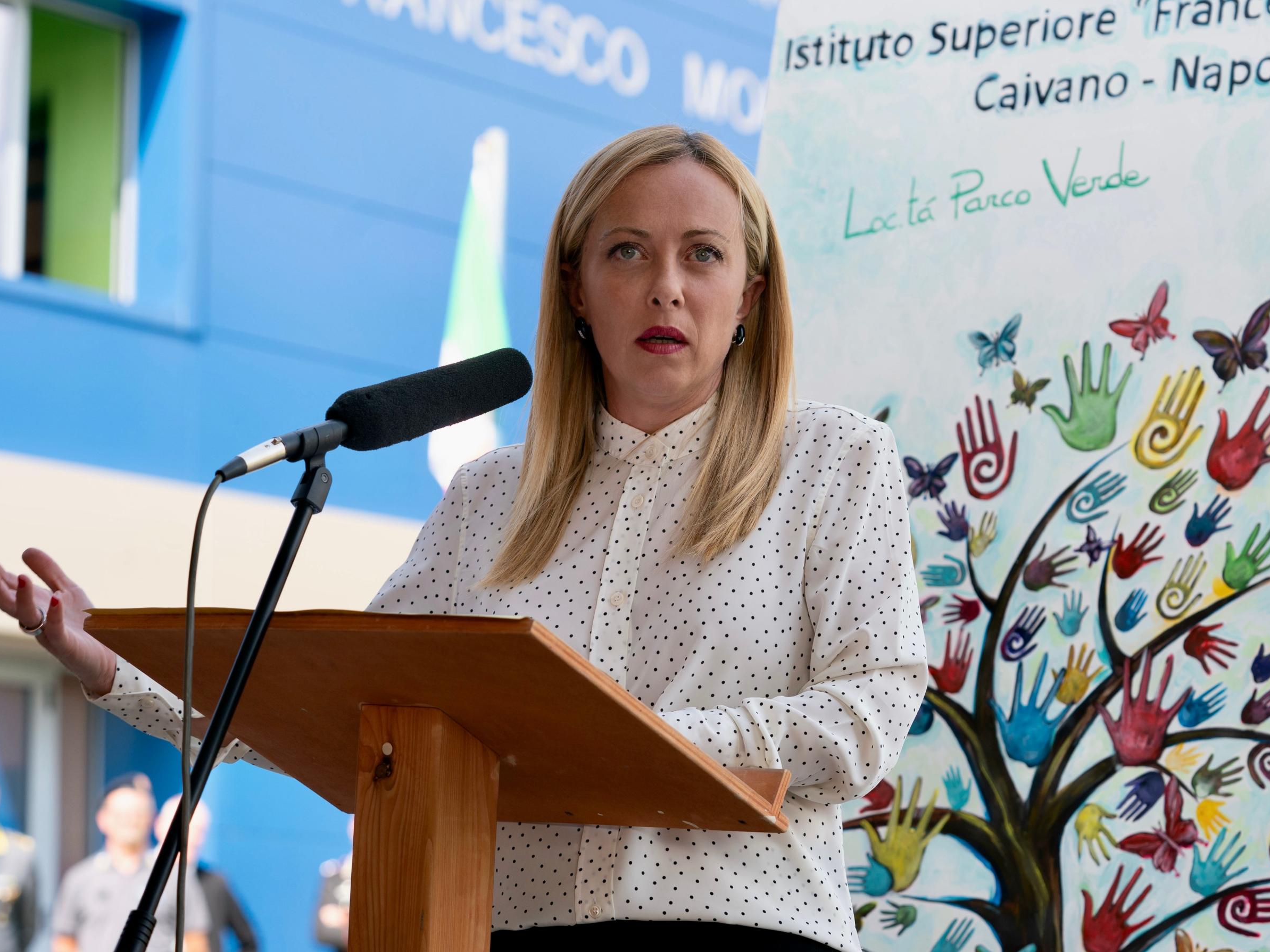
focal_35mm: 99
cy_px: 408
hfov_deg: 19.8
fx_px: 3632
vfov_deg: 14.9
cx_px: 798
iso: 200
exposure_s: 1/250
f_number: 5
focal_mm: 80
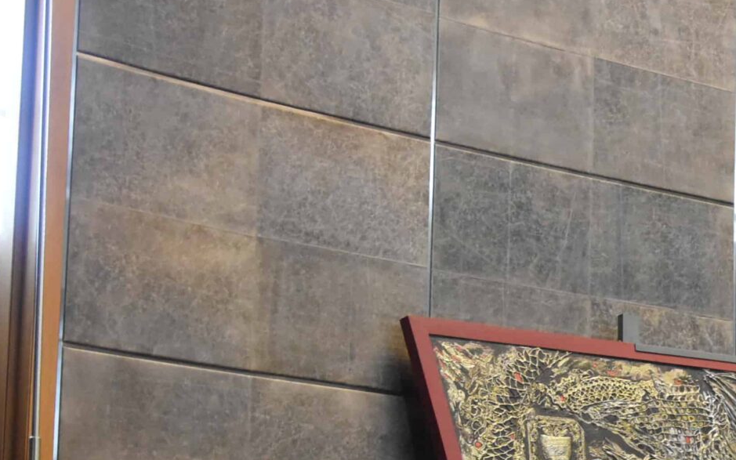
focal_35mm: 125
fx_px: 2507
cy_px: 410
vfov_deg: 10.4
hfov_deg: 15.8
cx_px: 988
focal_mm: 30
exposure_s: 1/125
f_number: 4.2
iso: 3600
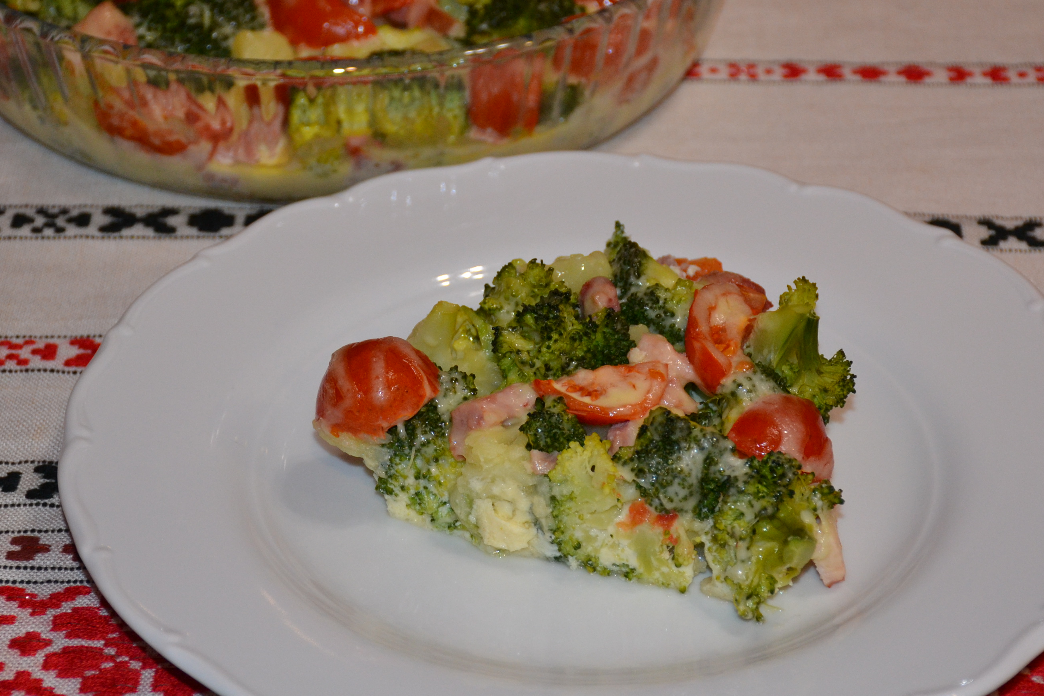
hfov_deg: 19.8
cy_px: 343
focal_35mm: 103
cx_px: 540
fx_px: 2987
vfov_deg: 13.3
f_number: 4.8
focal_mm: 52
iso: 1100
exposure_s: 1/60
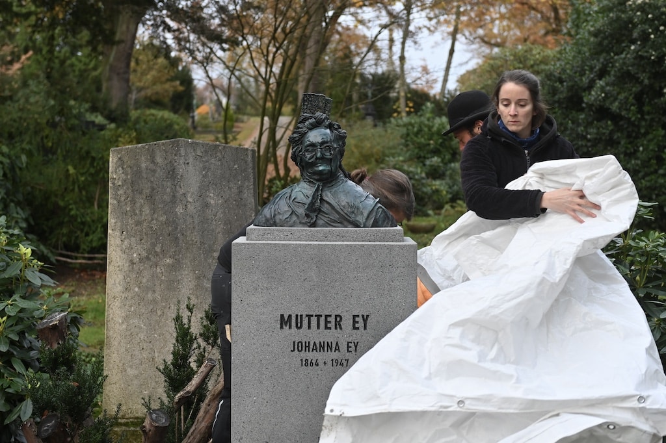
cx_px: 333
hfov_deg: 36.3
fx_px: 1017
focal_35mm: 55
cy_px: 222
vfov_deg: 24.6
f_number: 3.2
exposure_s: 1/100
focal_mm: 55
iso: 220
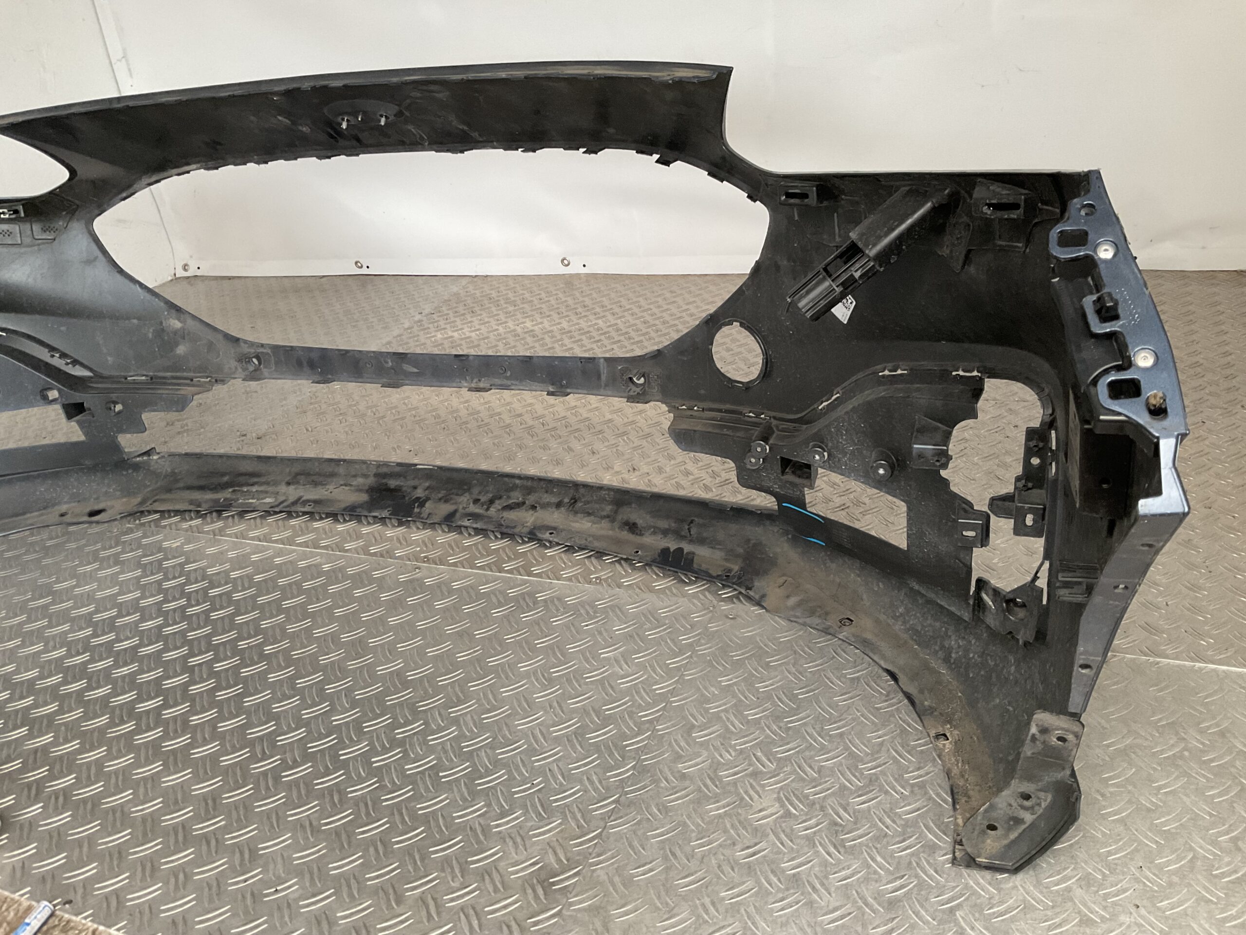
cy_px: 468
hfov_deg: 61.7
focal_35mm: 29
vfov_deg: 48.2
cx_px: 623
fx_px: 1044
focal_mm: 3
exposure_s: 1/60
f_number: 1.8
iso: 100
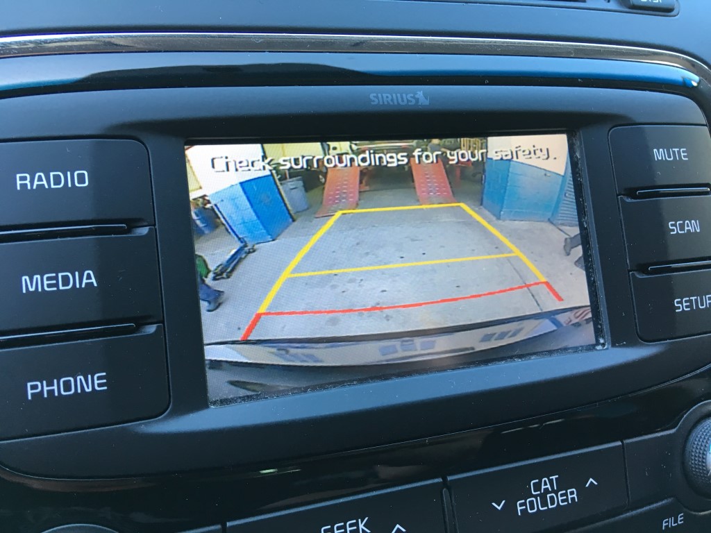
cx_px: 356
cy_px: 266
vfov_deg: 48.2
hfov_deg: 61.7
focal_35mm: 29
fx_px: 596
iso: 32
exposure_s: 1/30
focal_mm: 4.15
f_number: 2.2
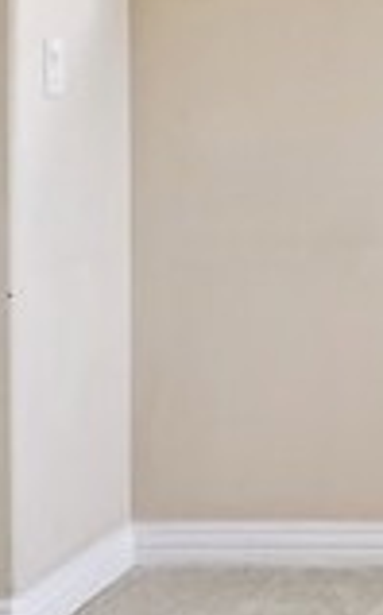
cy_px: 58
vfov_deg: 18.6
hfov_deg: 10.4
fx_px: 1846
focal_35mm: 110
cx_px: 894
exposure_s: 1/40
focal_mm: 16.8
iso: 400
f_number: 8
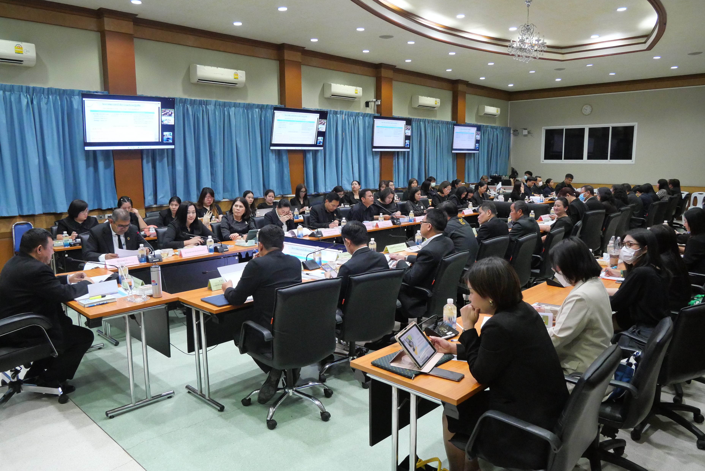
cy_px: 236
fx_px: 470
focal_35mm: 24
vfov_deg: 53.2
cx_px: 352
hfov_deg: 73.7
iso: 3200
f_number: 5
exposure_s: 1/80
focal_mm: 12
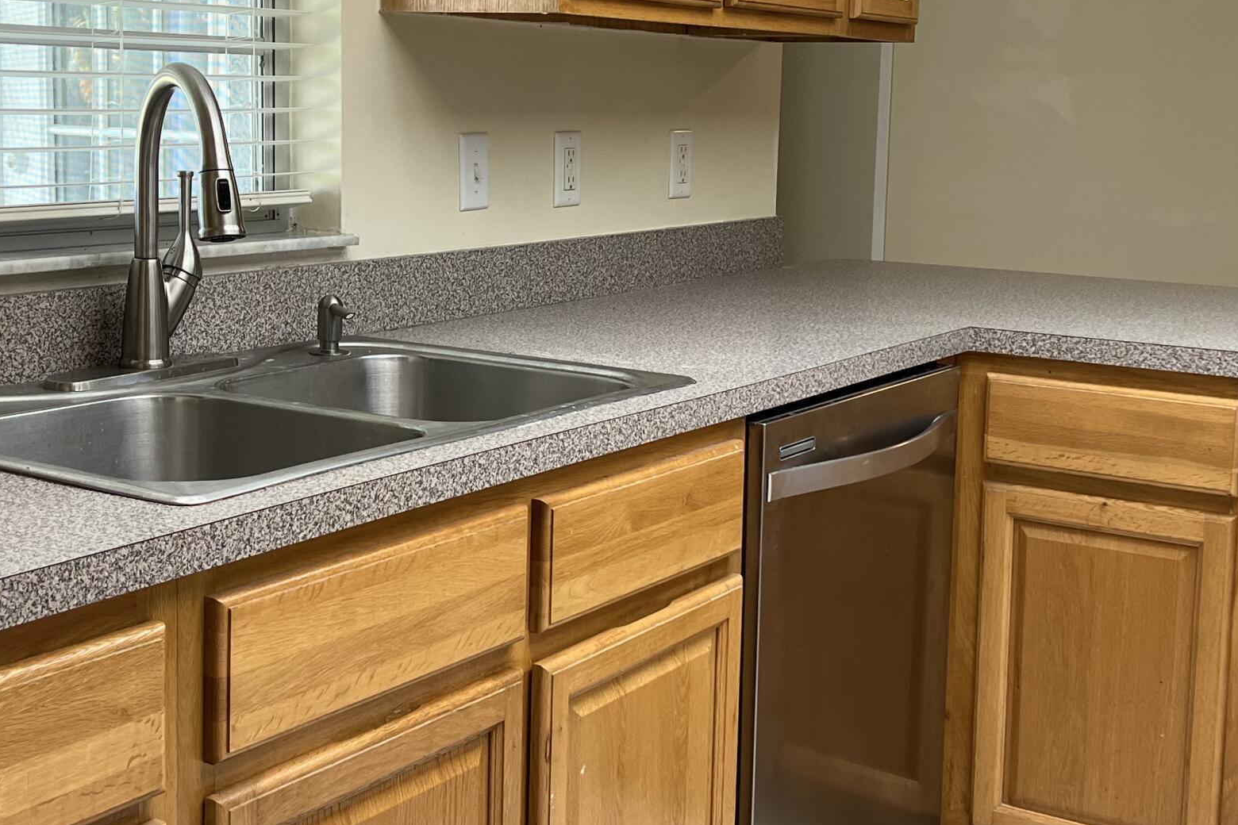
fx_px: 1788
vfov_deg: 25.9
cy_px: 313
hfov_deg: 38.1
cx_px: 552
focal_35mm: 52
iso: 100
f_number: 1.5
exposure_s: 1/120
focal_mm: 5.7
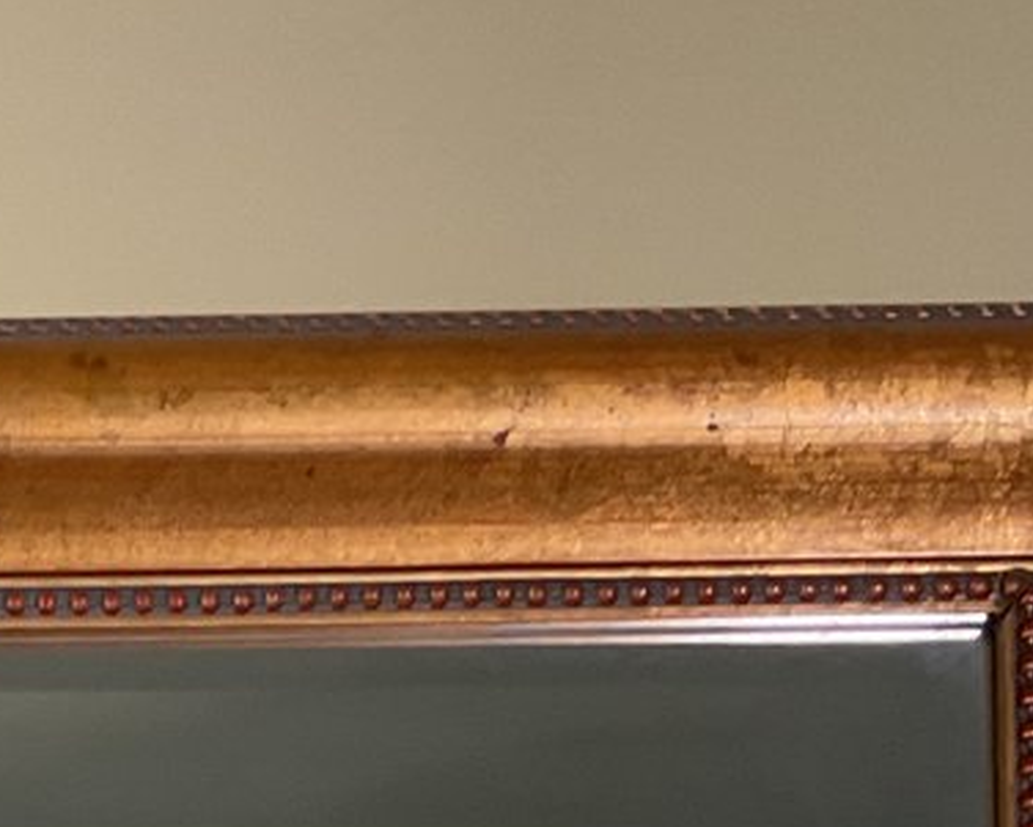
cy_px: 1548
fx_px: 3486
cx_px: -161
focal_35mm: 114
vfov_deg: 12.3
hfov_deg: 16.3
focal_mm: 3
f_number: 1.8
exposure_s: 1/60
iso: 50
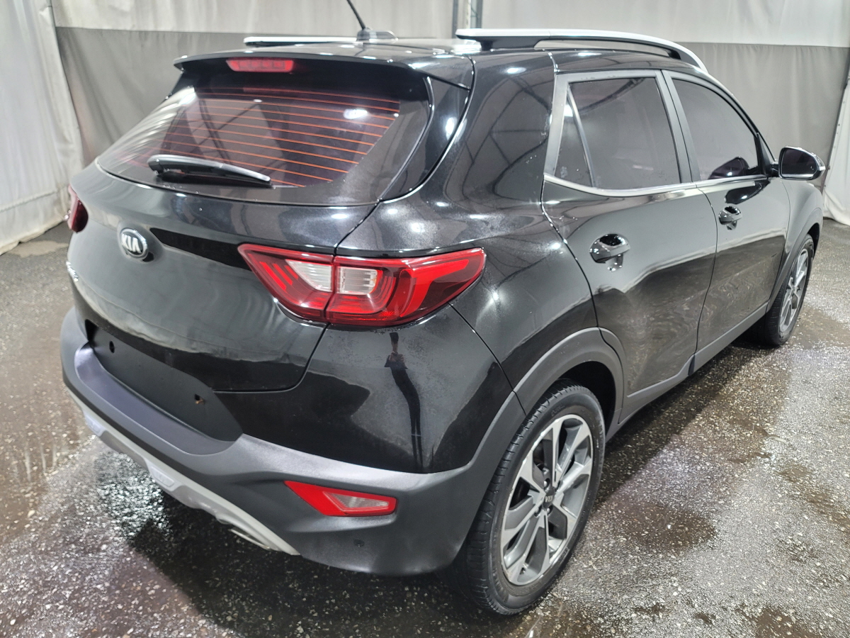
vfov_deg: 54.9
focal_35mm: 25
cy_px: 319
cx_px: 425
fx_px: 614
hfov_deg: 69.4
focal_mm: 7
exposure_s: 1/120
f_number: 1.8
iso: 250
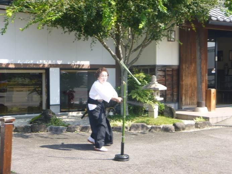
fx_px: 442
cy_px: 87
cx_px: 116
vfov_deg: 22.3
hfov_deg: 29.4
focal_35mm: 66
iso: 100
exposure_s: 1/100
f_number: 5.4
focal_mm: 11.9
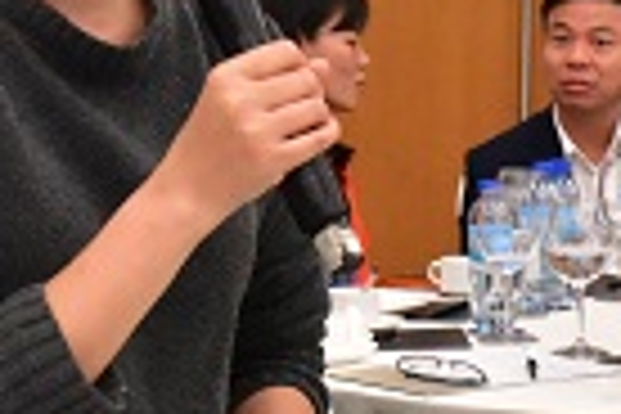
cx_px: 603
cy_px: 243
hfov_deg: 9.1
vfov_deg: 6.1
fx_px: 3898
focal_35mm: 226
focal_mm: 52
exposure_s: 1/60
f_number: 10
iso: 4500
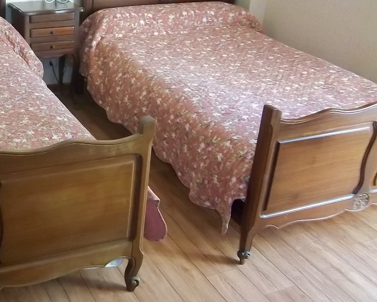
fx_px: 524
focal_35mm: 47
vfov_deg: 32.0
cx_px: 57
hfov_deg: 37.6
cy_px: 116
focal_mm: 5.05
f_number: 3.5
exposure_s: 1/30
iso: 320
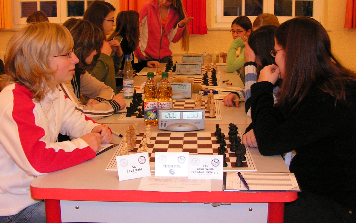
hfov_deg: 42.6
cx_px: 180
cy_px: 78
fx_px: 456
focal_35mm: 47
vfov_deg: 27.3
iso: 200
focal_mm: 6
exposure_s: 1/40
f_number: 3.2
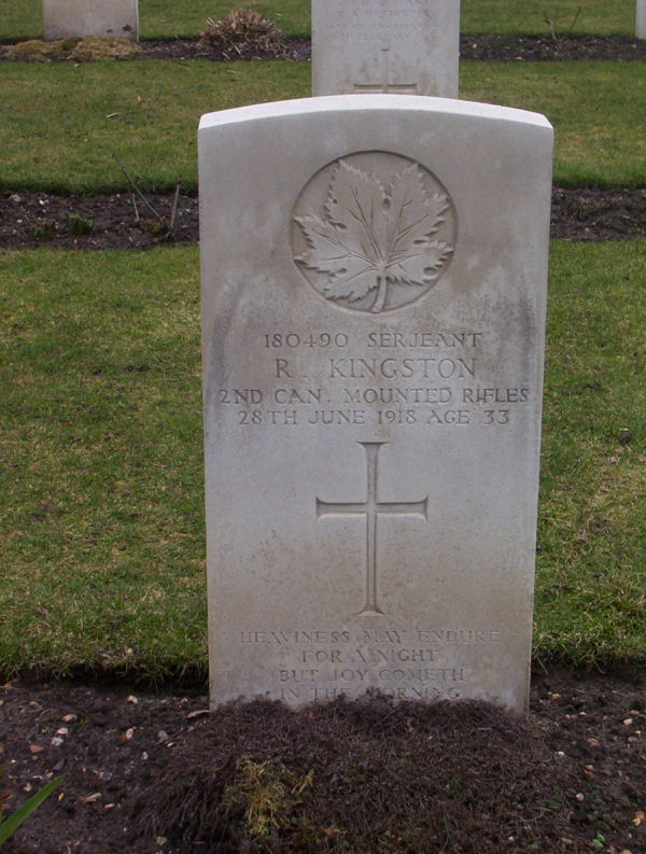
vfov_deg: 24.0
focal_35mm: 81
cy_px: 427
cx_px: 323
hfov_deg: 18.3
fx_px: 2004
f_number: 3.62
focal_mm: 10.76
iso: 100
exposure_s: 1/270
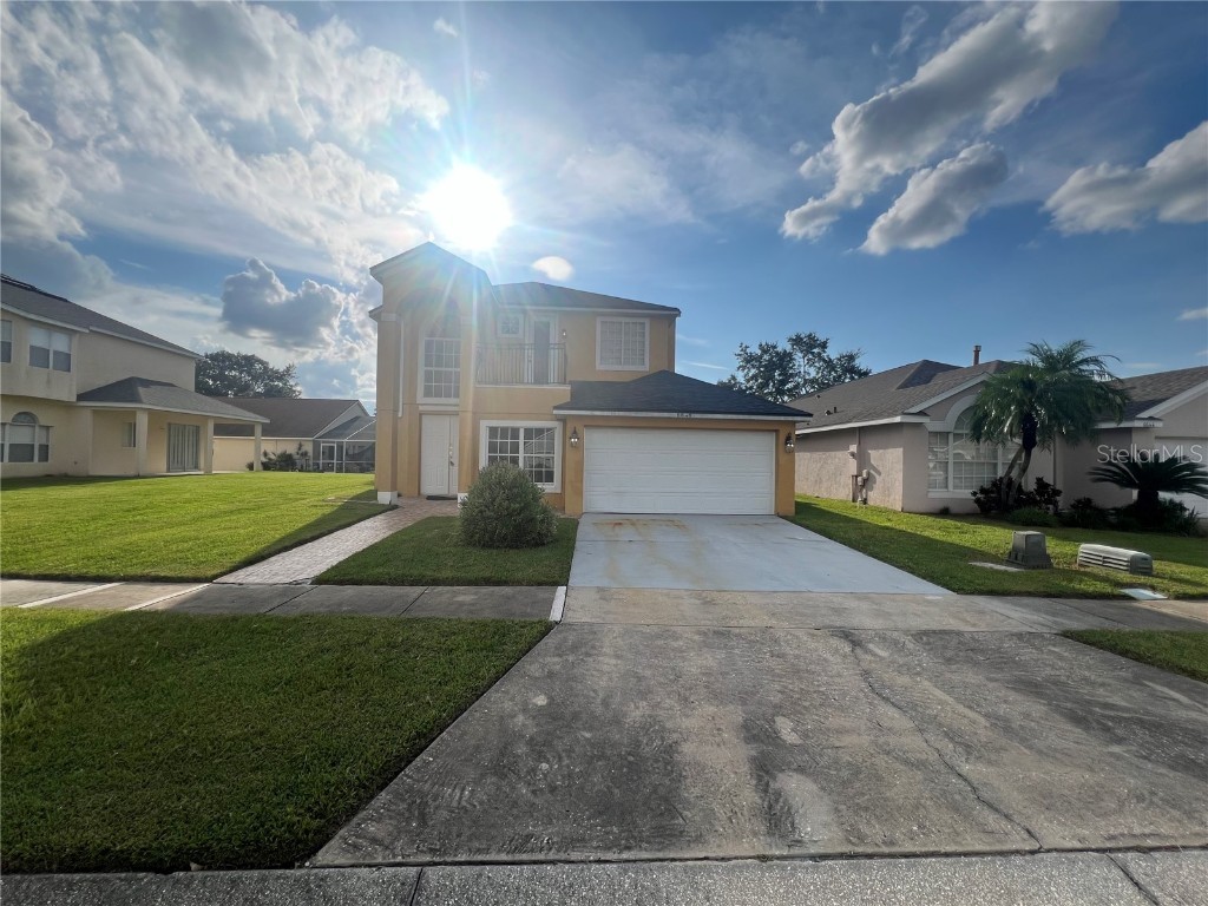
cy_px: 453
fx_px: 454
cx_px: 604
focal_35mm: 13
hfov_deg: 106.2
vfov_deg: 89.9
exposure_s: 1/2481
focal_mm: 1.57
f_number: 1.8
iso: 32
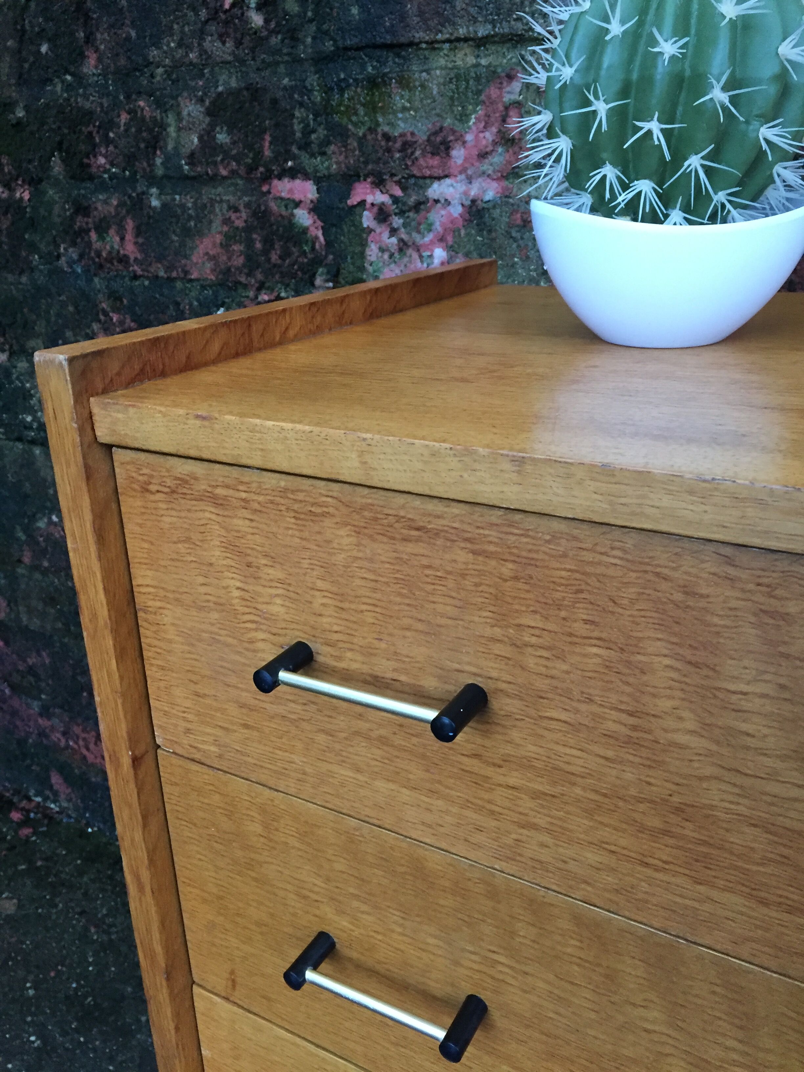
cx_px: 402
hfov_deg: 48.2
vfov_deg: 61.7
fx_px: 898
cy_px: 536
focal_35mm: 29
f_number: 2.2
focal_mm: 4.15
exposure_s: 1/33
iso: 250
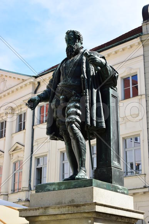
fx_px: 419
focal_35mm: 68
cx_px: 74
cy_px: 112
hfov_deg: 20.2
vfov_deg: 29.9
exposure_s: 1/100
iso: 160
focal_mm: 45
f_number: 10
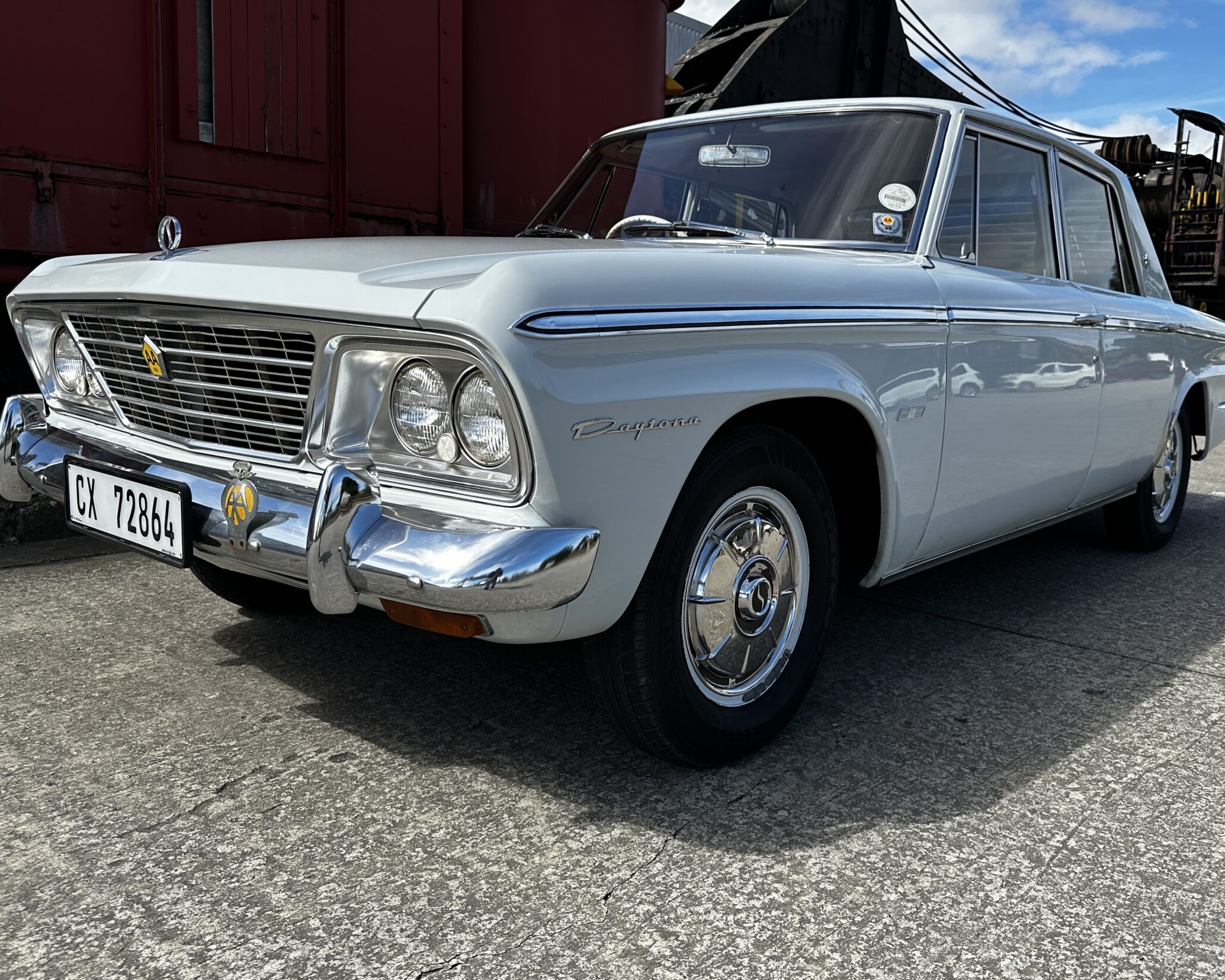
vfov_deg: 50.0
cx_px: 660
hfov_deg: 60.4
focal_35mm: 29
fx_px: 1051
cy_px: 476
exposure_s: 1/3247
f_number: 1.78
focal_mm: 6.86
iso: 80
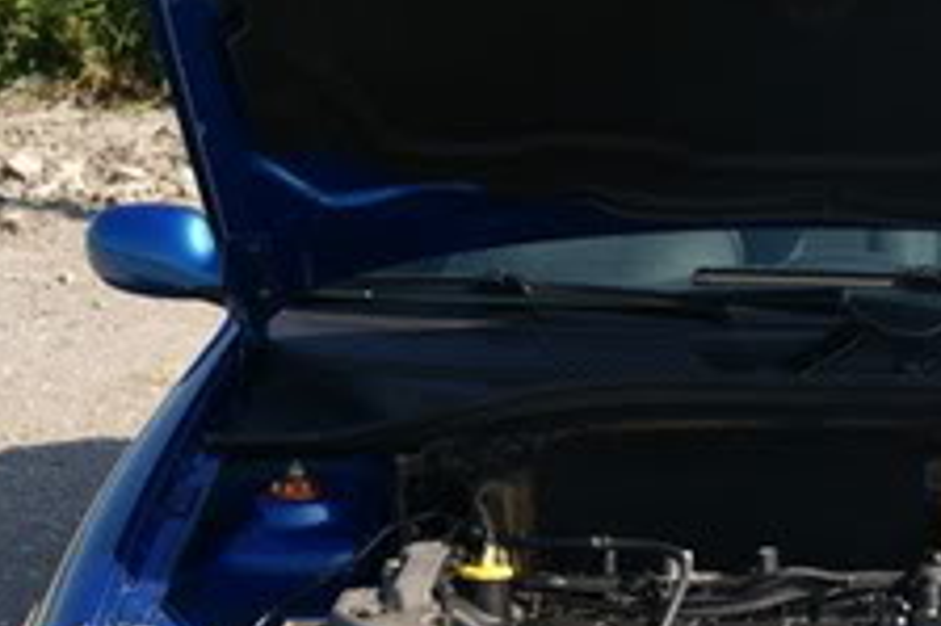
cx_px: 821
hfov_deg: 25.6
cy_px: 475
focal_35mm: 77
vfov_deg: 17.6
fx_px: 2011
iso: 100
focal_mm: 18
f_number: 5.6
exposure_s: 1/320
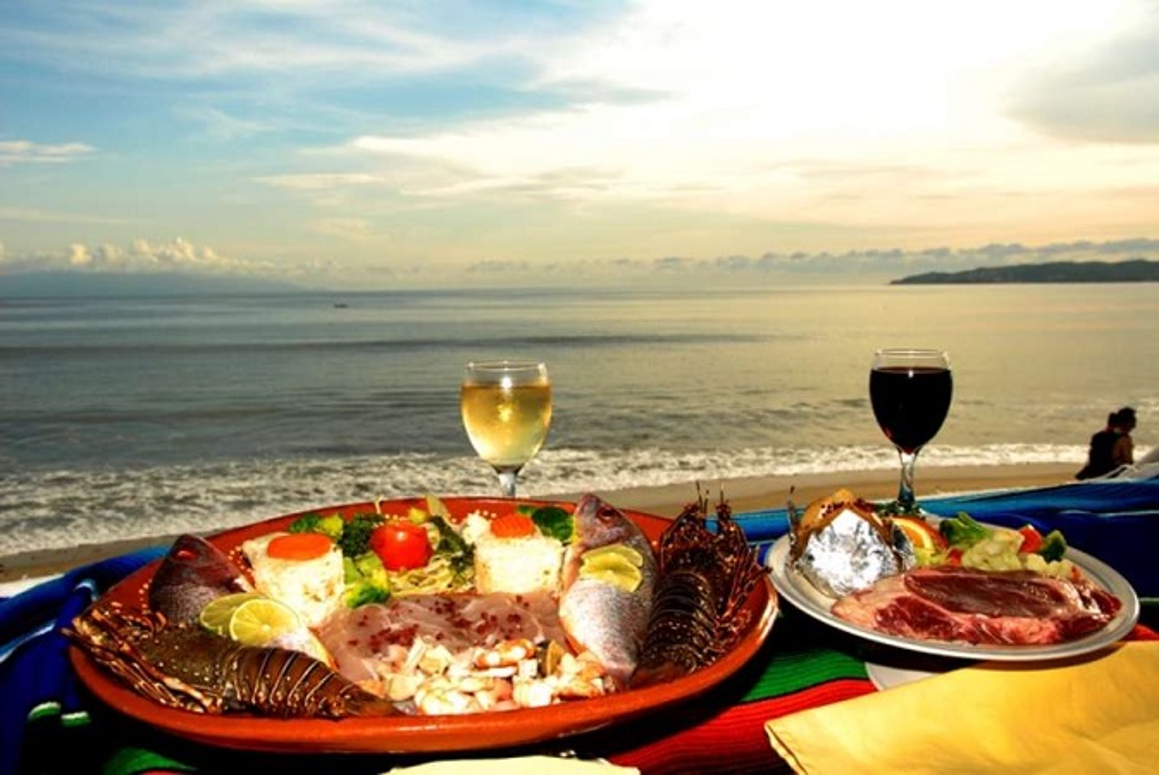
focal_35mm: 33
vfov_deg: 40.0
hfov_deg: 57.2
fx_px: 1063
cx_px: 580
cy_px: 388
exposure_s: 1/60
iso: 100
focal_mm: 22
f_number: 10
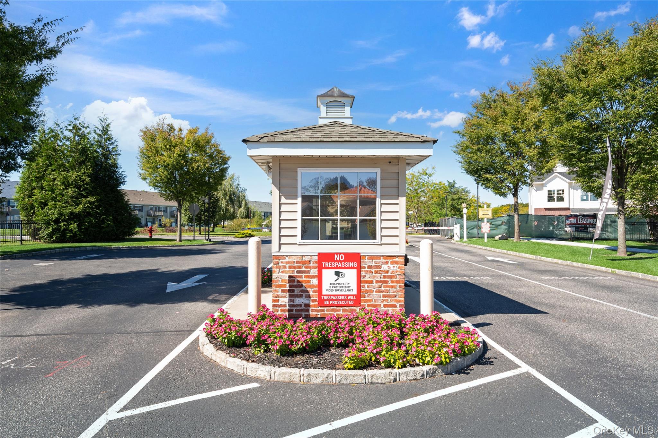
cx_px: 329
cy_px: 219
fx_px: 402
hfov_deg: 78.6
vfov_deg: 57.2
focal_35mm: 22
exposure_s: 1/200
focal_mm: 22
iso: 80
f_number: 5.6
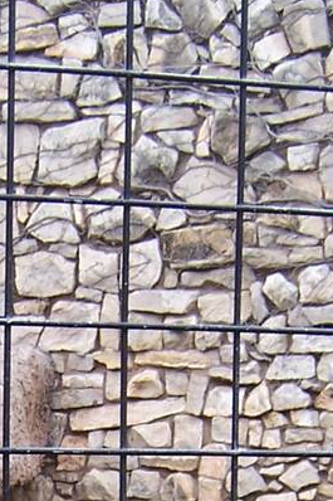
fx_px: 1916
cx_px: -137
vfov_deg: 14.0
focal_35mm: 138
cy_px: 731
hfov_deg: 9.7
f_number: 3.4
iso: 80
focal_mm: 5.5
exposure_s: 1/180
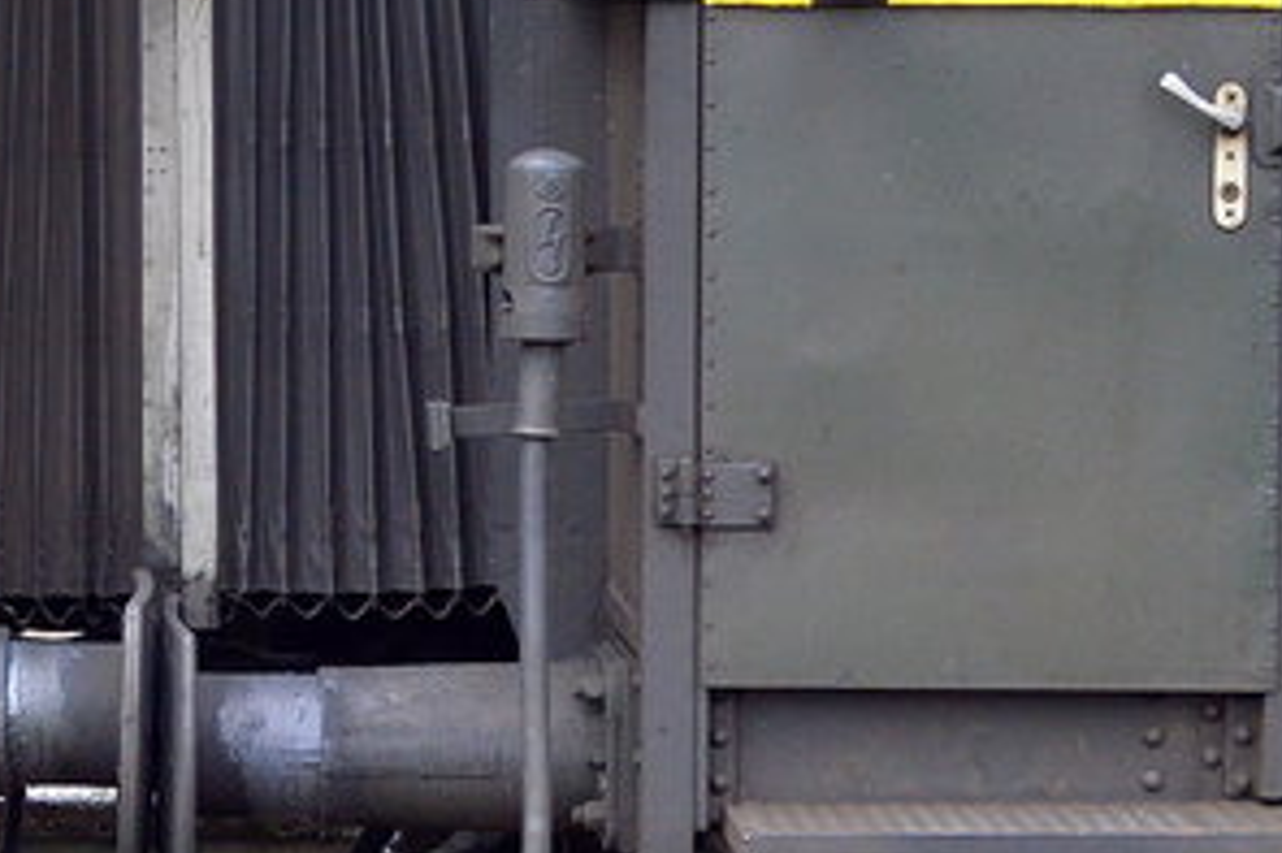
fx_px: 5196
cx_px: 178
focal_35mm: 146
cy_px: -41
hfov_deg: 14.0
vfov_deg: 9.3
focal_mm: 24
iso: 400
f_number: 4.5
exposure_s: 1/1000
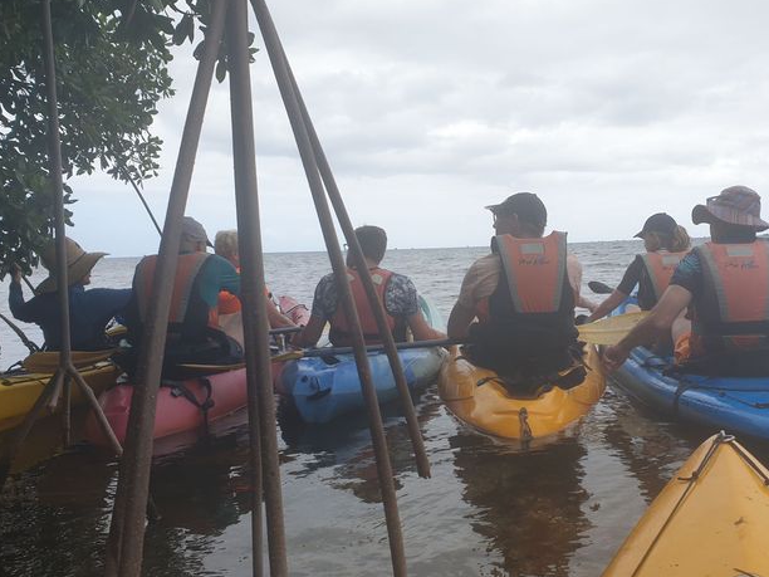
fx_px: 755
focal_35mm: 34
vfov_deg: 41.6
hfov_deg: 53.8
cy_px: 351
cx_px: 437
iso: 50
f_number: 2.4
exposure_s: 1/822
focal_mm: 4.3
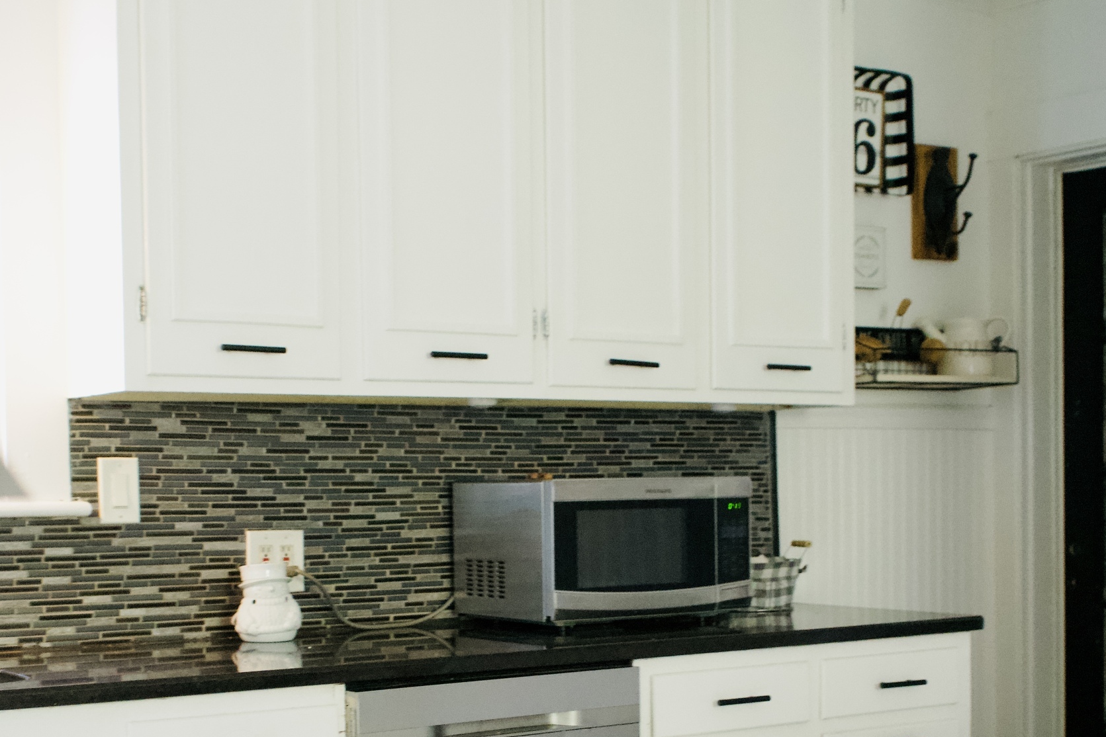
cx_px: 486
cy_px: 583
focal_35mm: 57
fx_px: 1751
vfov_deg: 23.5
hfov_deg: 35.0
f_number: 4
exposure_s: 1/200
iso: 5000
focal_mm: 31
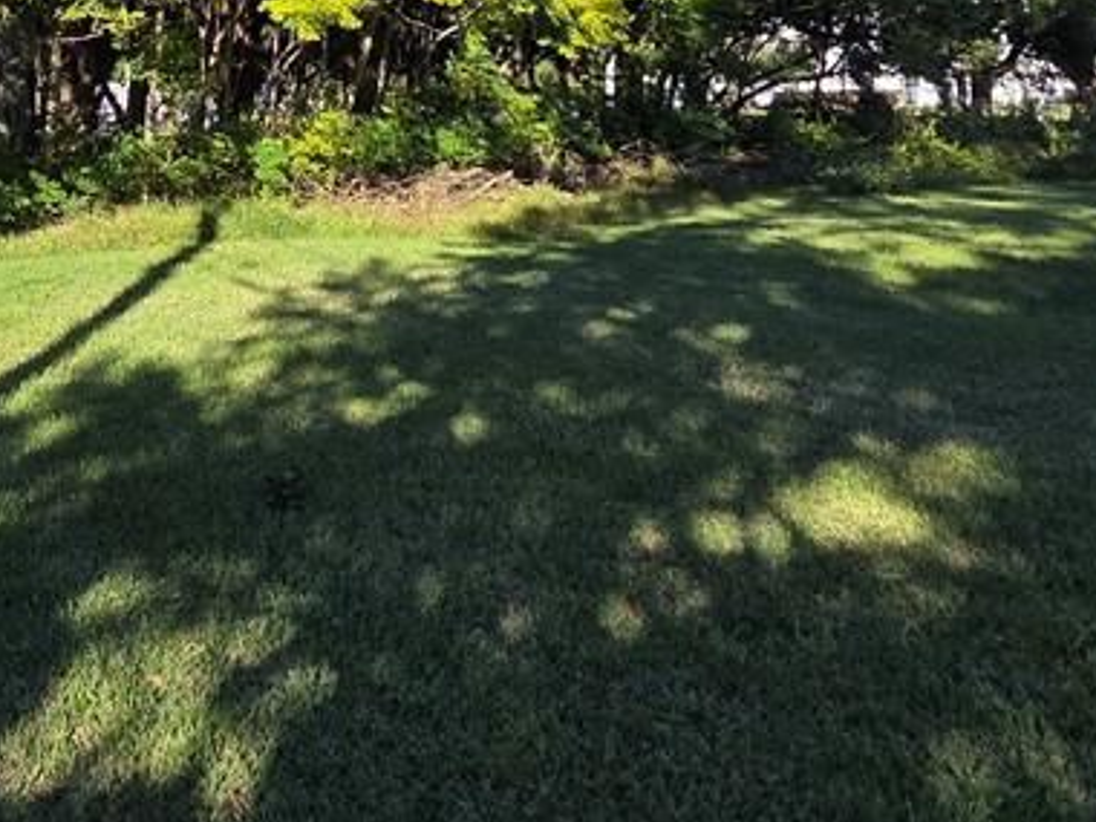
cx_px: 167
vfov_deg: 34.2
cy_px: -121
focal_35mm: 35
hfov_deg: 48.5
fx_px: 1108
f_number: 2.2
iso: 50
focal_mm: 2.2
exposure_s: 1/997
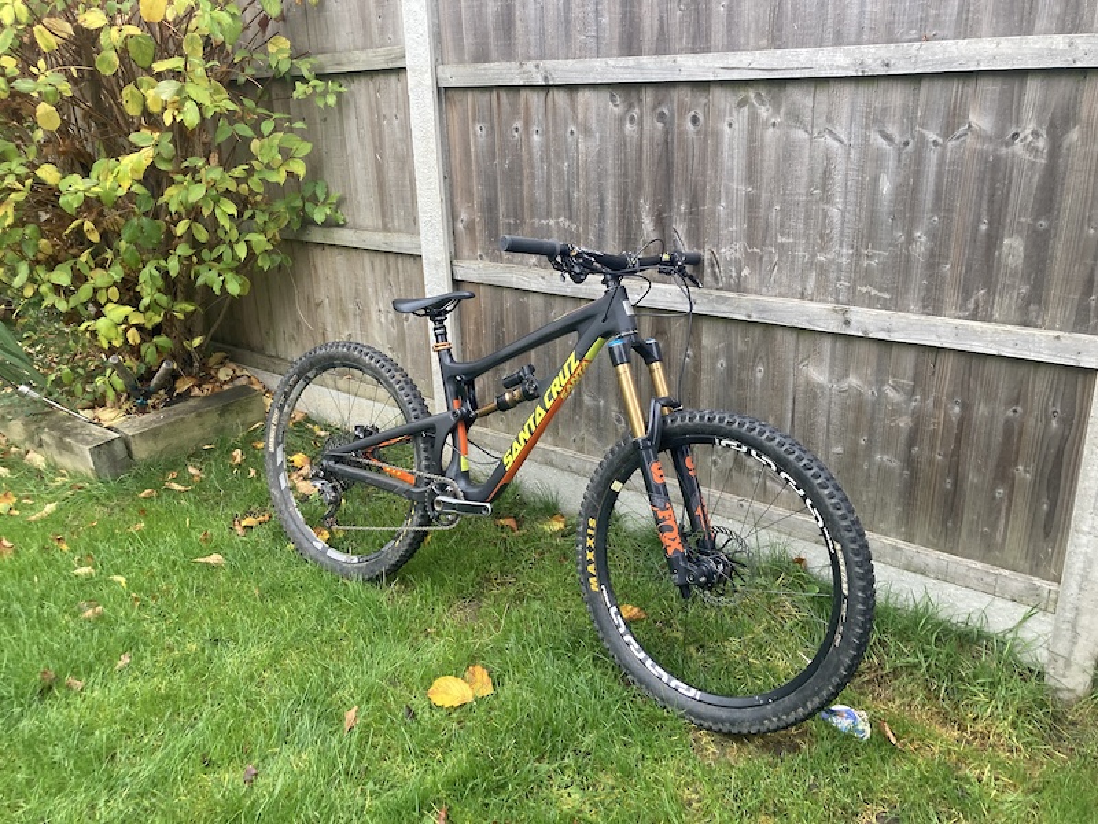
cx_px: 549
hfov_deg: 63.4
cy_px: 412
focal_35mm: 28
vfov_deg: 49.7
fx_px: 888
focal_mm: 3.99
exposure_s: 1/121
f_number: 1.8
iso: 80
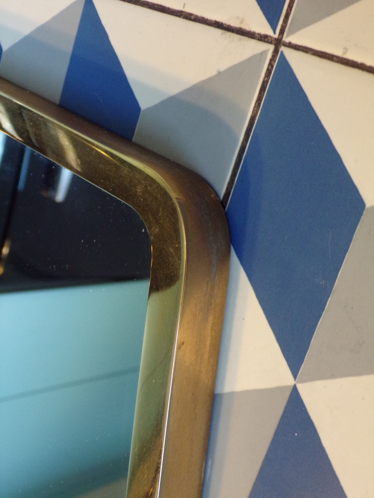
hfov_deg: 34.3
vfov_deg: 44.8
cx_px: 187
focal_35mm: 42
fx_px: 605
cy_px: 249
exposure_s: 1/12
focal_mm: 7.6
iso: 400
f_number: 3.4
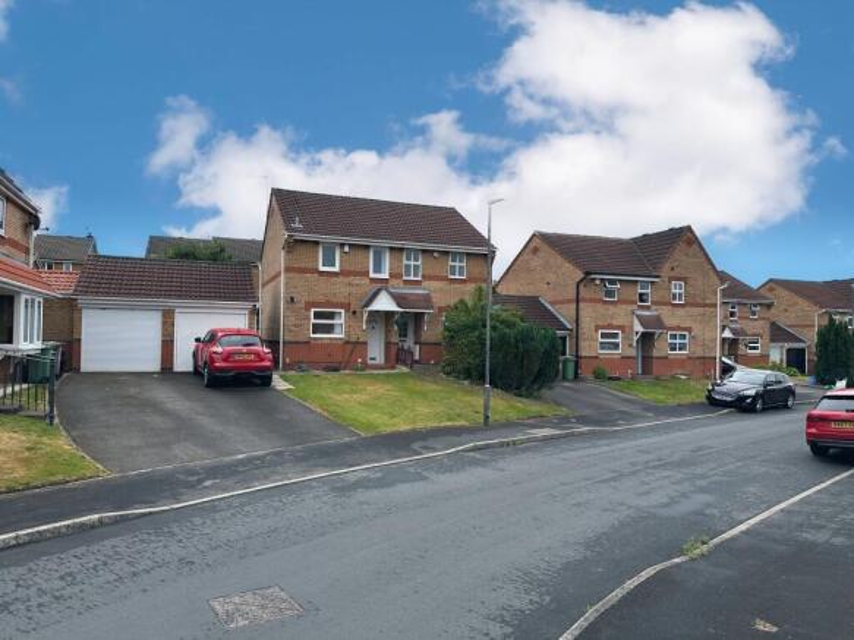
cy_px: 320
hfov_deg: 71.6
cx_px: 427
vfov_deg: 56.8
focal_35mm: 24
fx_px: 592
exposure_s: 1/3247
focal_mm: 6.86
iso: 80
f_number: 1.78
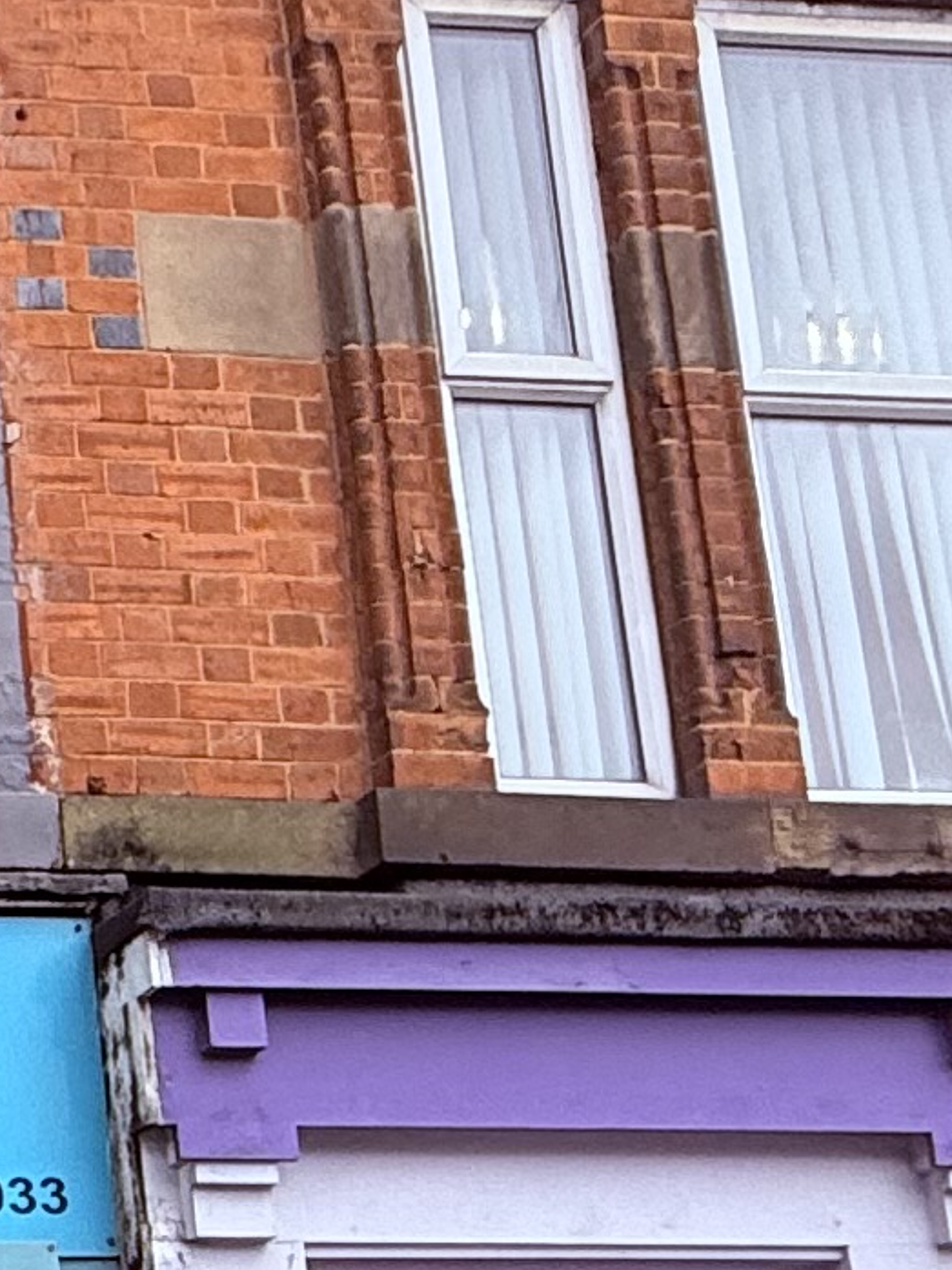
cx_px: -927
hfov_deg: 15.0
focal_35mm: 81
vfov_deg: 23.2
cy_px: 1250
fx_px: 2969
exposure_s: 1/206
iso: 50
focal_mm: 2.22
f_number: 2.2
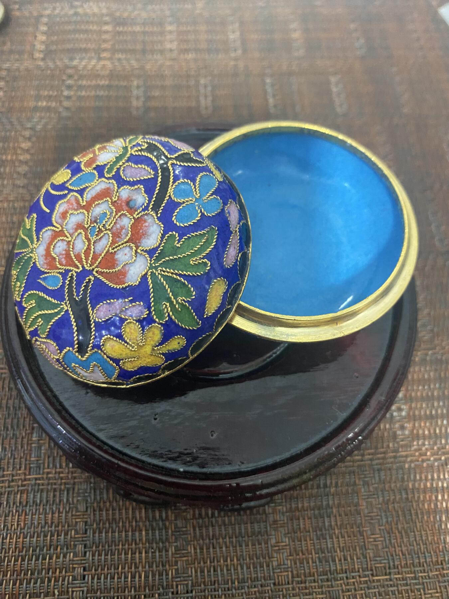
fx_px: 450
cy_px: 300
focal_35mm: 26
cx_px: 224
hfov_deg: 53.1
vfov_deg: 67.3
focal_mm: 4.25
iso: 500
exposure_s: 1/49
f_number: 1.8
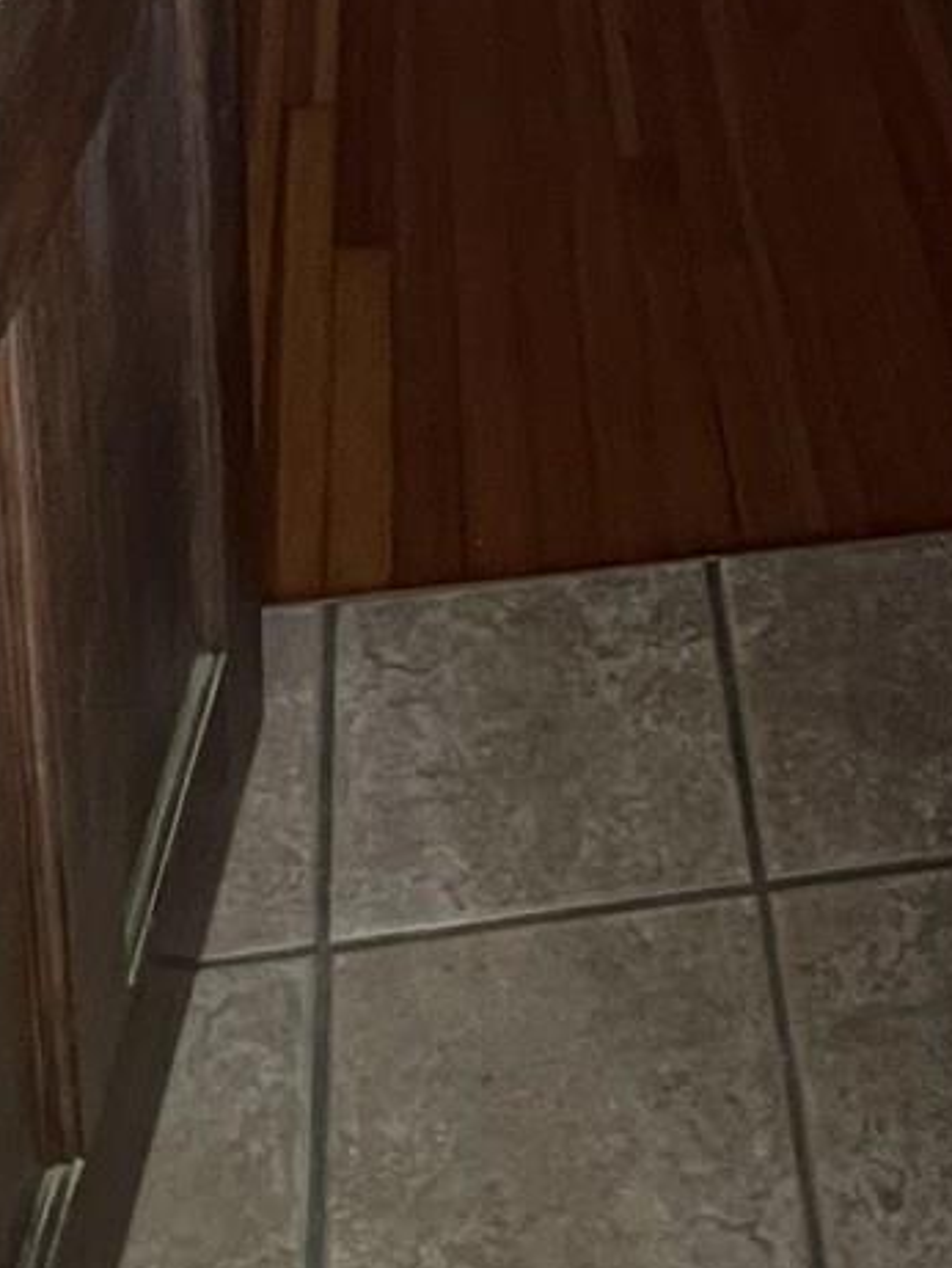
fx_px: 2382
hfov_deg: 21.9
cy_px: -784
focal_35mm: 65
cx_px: 900
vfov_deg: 22.5
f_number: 1.8
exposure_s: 1/60
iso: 250
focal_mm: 1.57
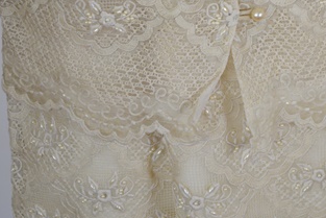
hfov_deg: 12.9
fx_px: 1431
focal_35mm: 158
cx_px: 255
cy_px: 23
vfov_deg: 8.7
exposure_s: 1/125
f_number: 5.6
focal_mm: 55
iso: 400
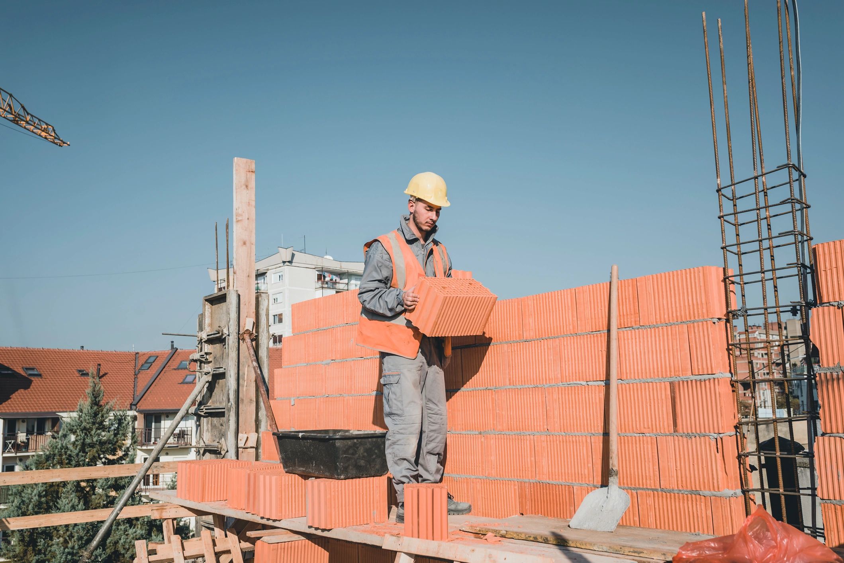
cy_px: 282
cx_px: 422
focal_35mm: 35
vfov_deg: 37.9
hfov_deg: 54.4
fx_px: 821
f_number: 5.6
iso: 320
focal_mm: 35
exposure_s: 1/1250
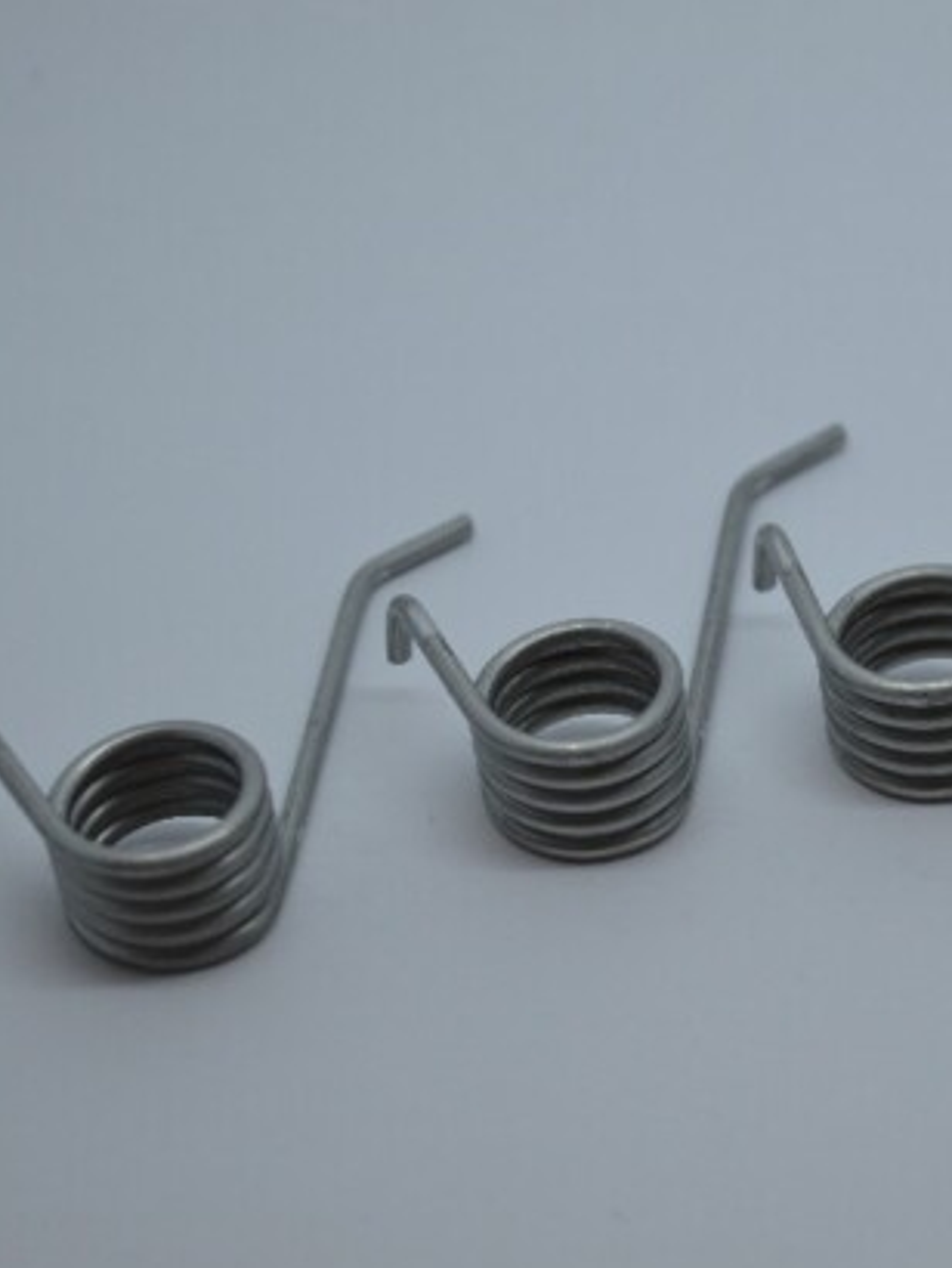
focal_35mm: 114
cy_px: 666
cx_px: 903
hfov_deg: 12.9
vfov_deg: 17.3
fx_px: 4170
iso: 200
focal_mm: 45
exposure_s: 1/125
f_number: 5.6
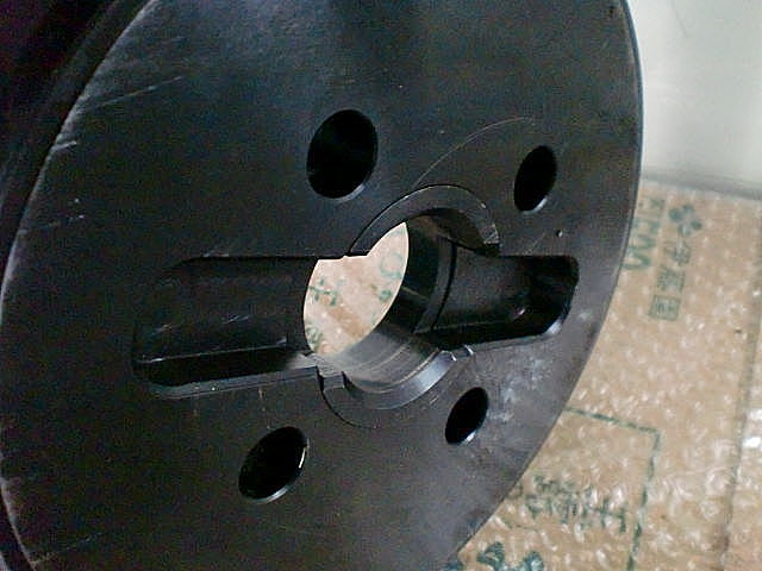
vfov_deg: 40.7
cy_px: 286
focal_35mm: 35
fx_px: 770
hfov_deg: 52.6
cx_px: 381
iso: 1250
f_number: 3.1
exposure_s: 1/60
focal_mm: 6.3
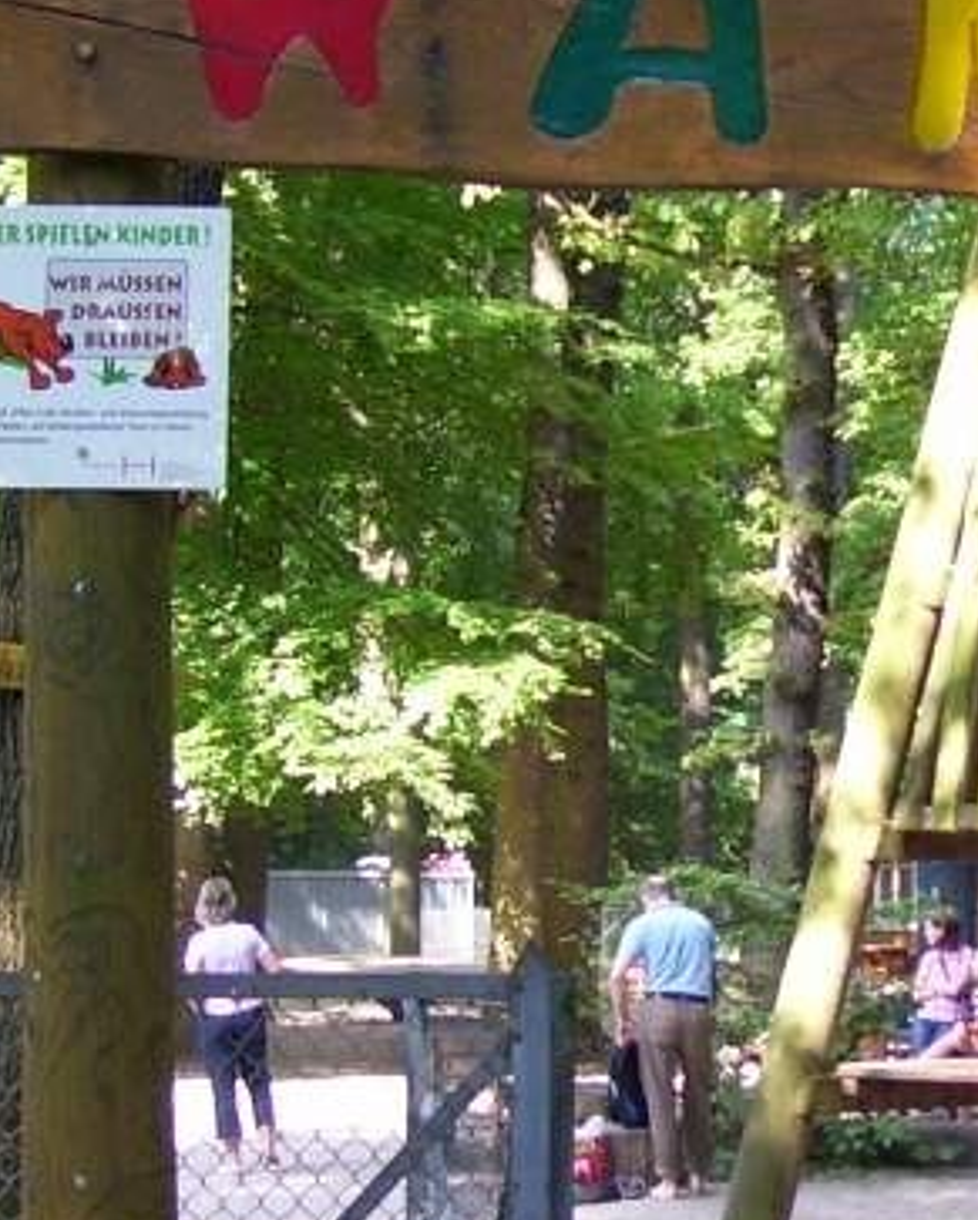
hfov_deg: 14.4
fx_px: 3830
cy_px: 780
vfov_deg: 18.1
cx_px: 896
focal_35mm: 106
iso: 80
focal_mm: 6
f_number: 2.7
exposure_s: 1/90
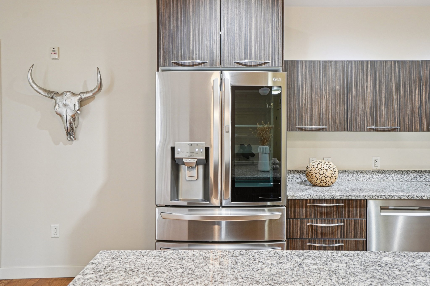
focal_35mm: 24
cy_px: 143
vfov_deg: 53.1
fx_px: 287
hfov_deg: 73.7
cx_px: 215
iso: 400
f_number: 8
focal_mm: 16
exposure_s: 1/3.33
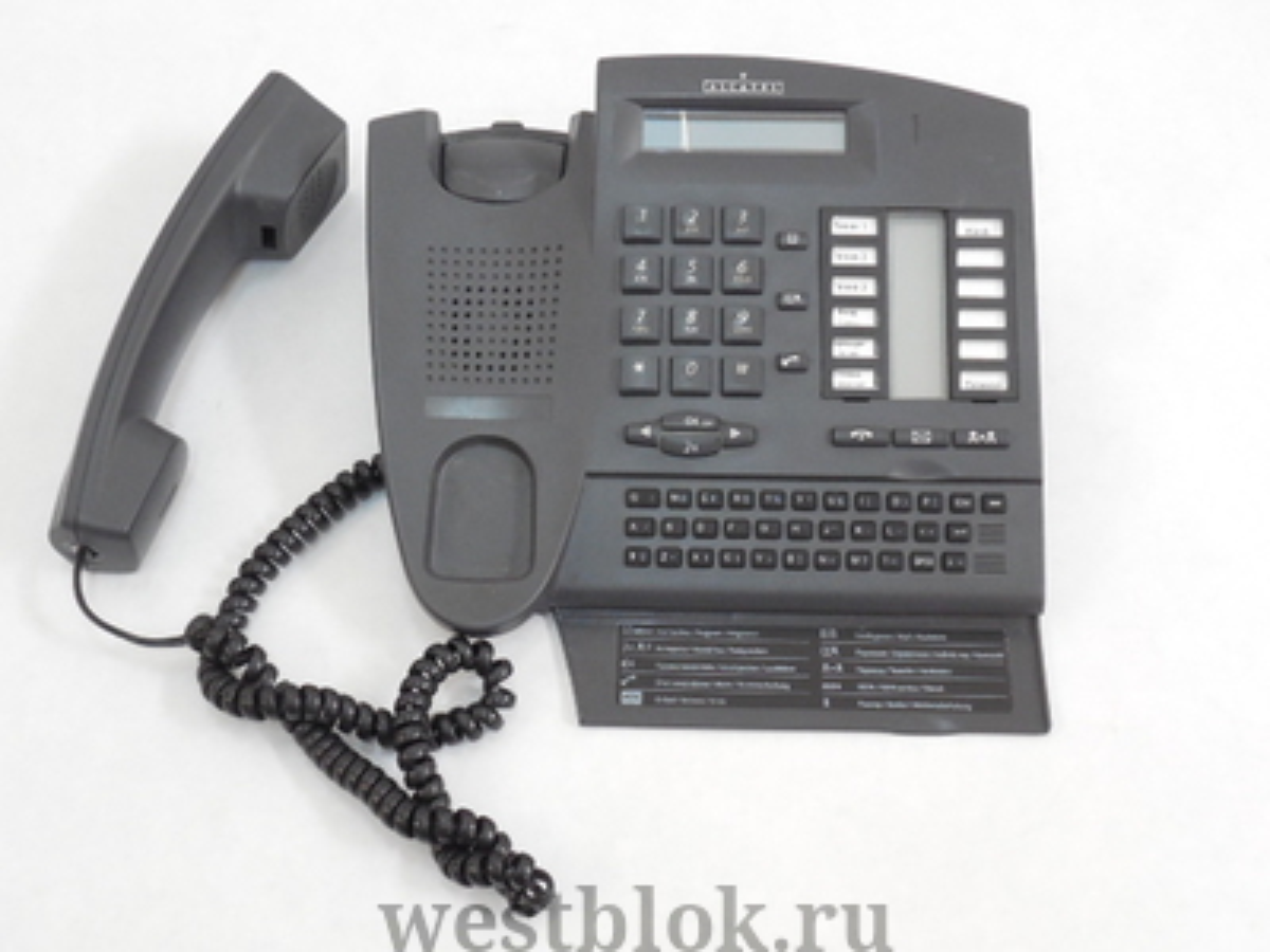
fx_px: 1798
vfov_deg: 29.7
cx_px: 635
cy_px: 476
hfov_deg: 38.9
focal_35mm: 49
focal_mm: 8.8
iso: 800
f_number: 4.8
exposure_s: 1/60
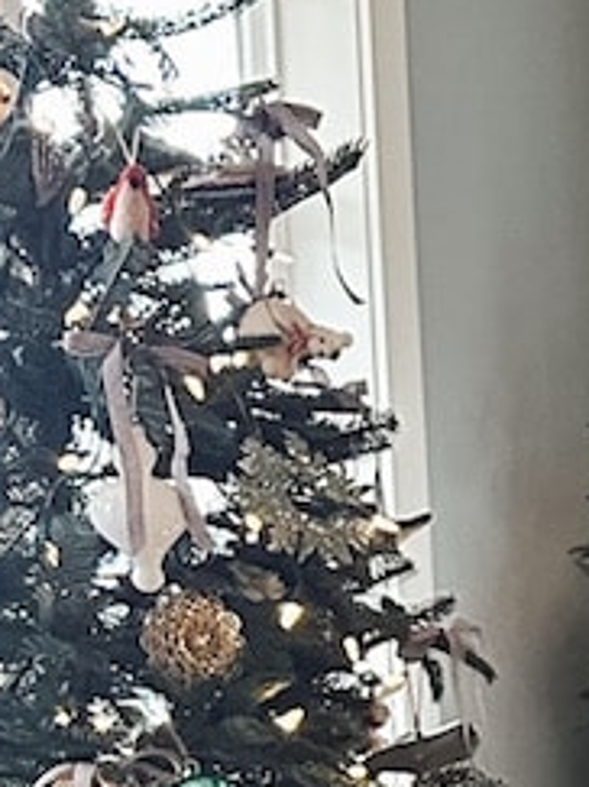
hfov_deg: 10.0
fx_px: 2929
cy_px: 1009
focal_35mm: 129
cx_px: 1437
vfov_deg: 14.7
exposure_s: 1/60
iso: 500
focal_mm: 6.86
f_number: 1.8
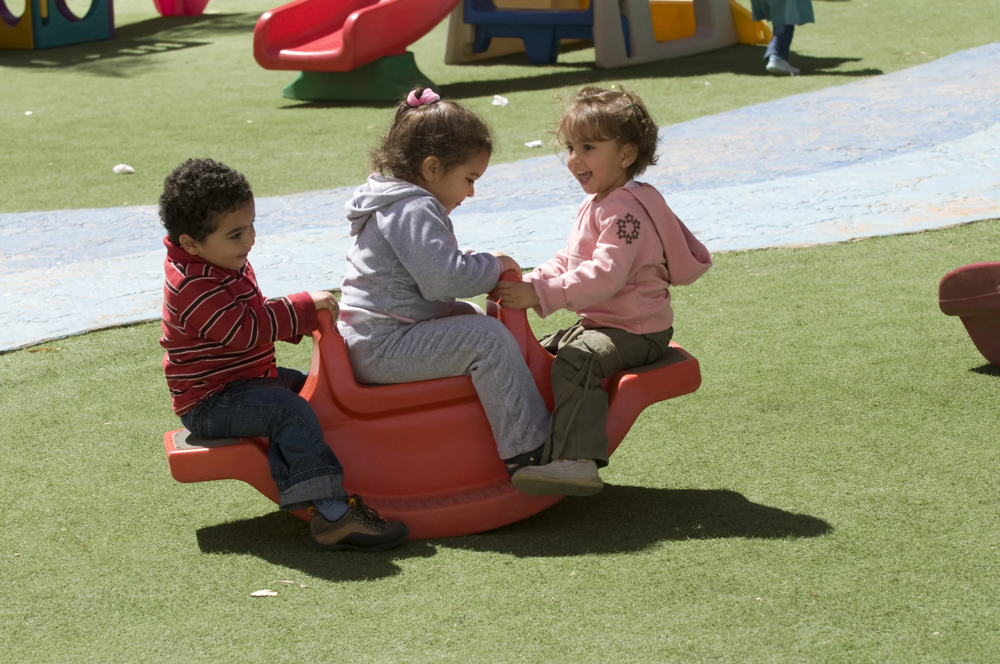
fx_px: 2913
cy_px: 332
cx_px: 500
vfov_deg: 13.0
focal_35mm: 105
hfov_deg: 19.5
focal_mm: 70
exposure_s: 1/400
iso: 160
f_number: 7.1
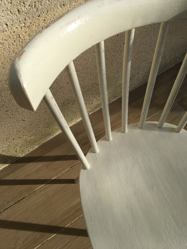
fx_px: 209
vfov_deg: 61.7
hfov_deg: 48.2
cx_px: 94
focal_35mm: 29
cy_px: 124
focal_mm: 4.15
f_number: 2.2
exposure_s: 1/2198
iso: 25
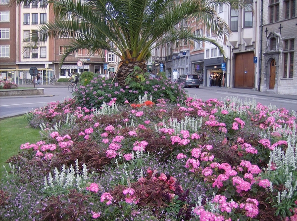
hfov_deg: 51.5
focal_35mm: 36
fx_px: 308
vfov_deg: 39.5
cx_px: 148
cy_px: 110
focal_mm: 6
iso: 100
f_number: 2.8
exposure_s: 1/86
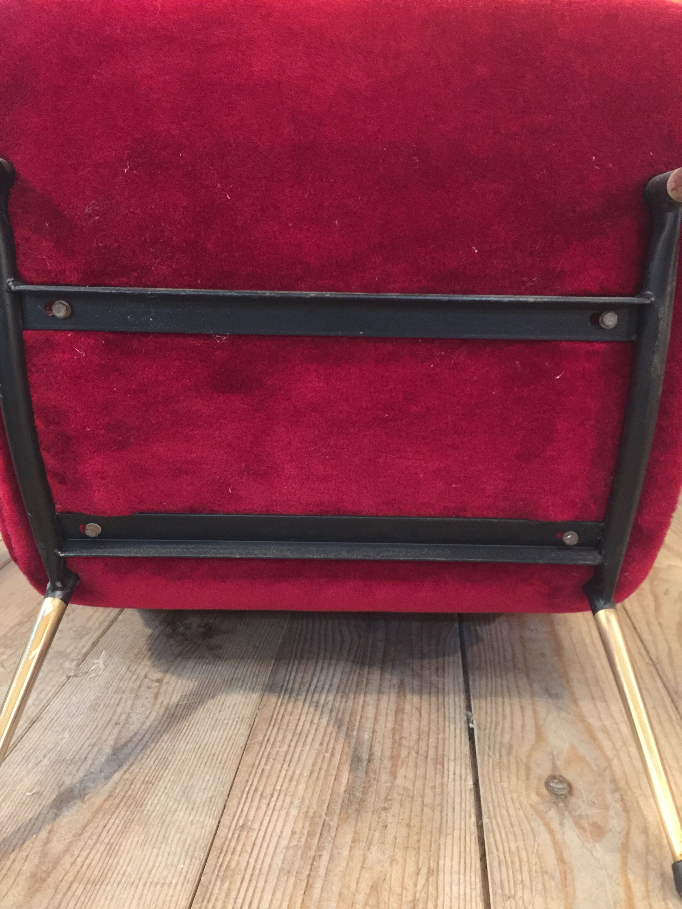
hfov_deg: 48.2
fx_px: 762
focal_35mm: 29
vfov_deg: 61.7
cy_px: 454
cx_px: 341
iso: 160
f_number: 2.2
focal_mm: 4.15
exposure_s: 1/8
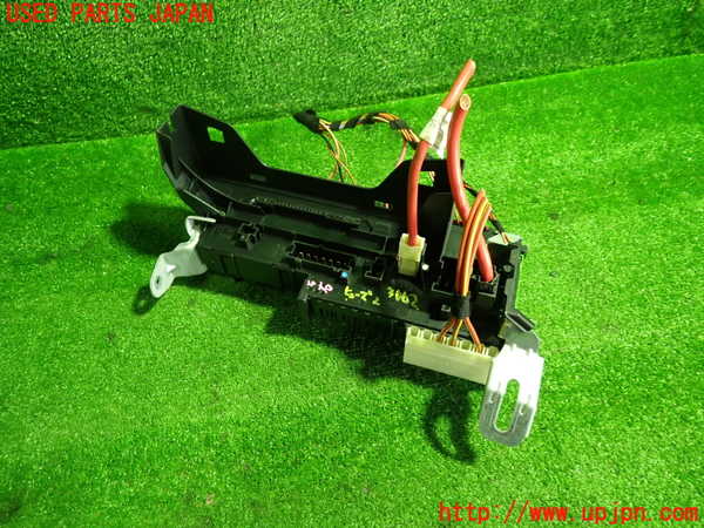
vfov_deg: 54.9
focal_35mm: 25
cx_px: 352
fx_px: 508
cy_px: 264
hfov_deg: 69.4
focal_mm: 4.5
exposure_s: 1/30
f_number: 2
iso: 400
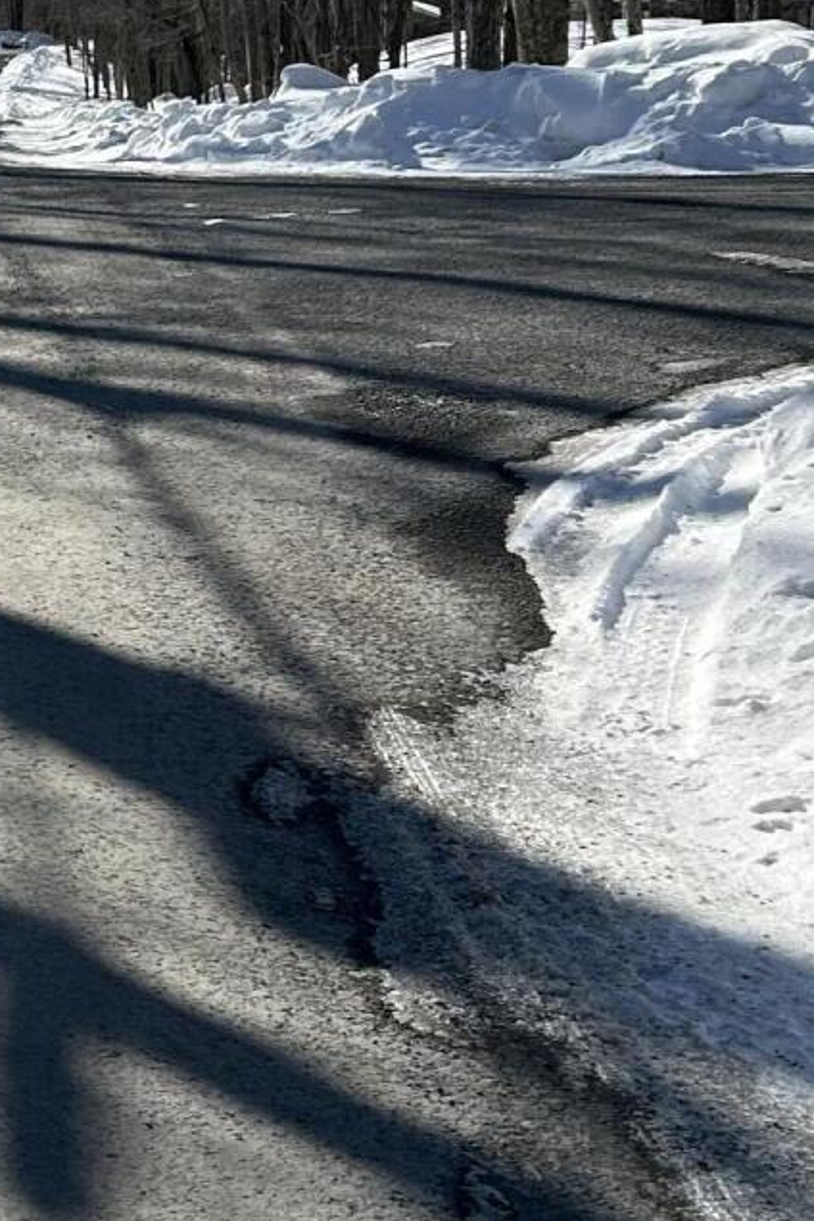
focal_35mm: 85
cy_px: 403
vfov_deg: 23.8
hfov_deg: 15.4
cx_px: -211
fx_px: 2883
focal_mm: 5.7
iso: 50
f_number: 1.5
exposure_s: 1/4115
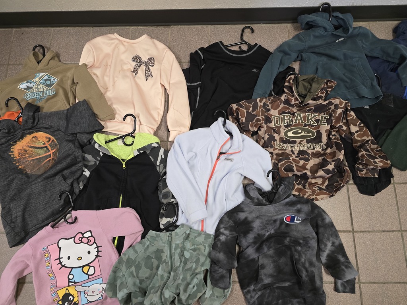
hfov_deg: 73.9
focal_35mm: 23
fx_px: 270
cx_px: 204
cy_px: 152
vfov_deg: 58.9
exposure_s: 1/120
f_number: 1.7
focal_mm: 6.3
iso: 640
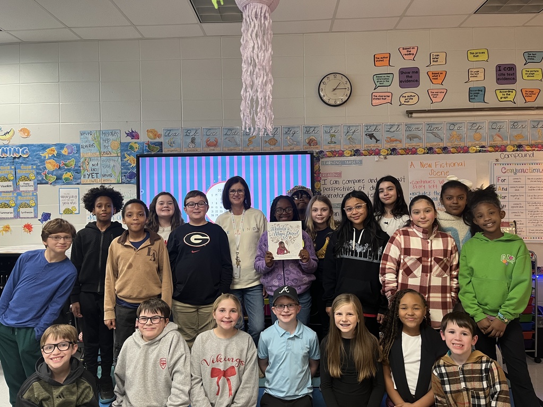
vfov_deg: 53.1
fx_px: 408
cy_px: 204
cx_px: 272
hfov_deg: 67.3
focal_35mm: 26
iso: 200
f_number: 1.6
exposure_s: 1/60
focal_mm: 5.1
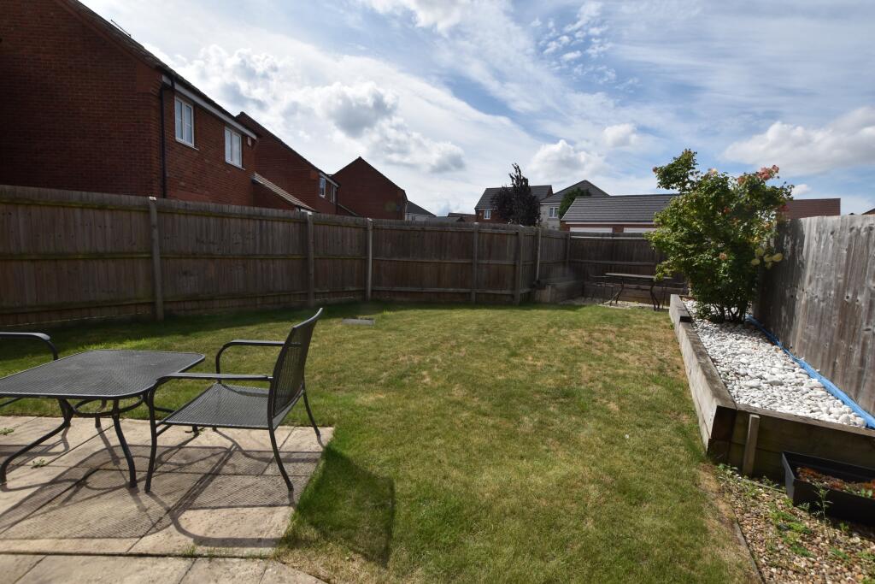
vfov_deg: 77.3
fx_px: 365
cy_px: 292
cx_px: 438
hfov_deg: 100.4
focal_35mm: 15
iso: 100
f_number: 9
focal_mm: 10
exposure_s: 1/320
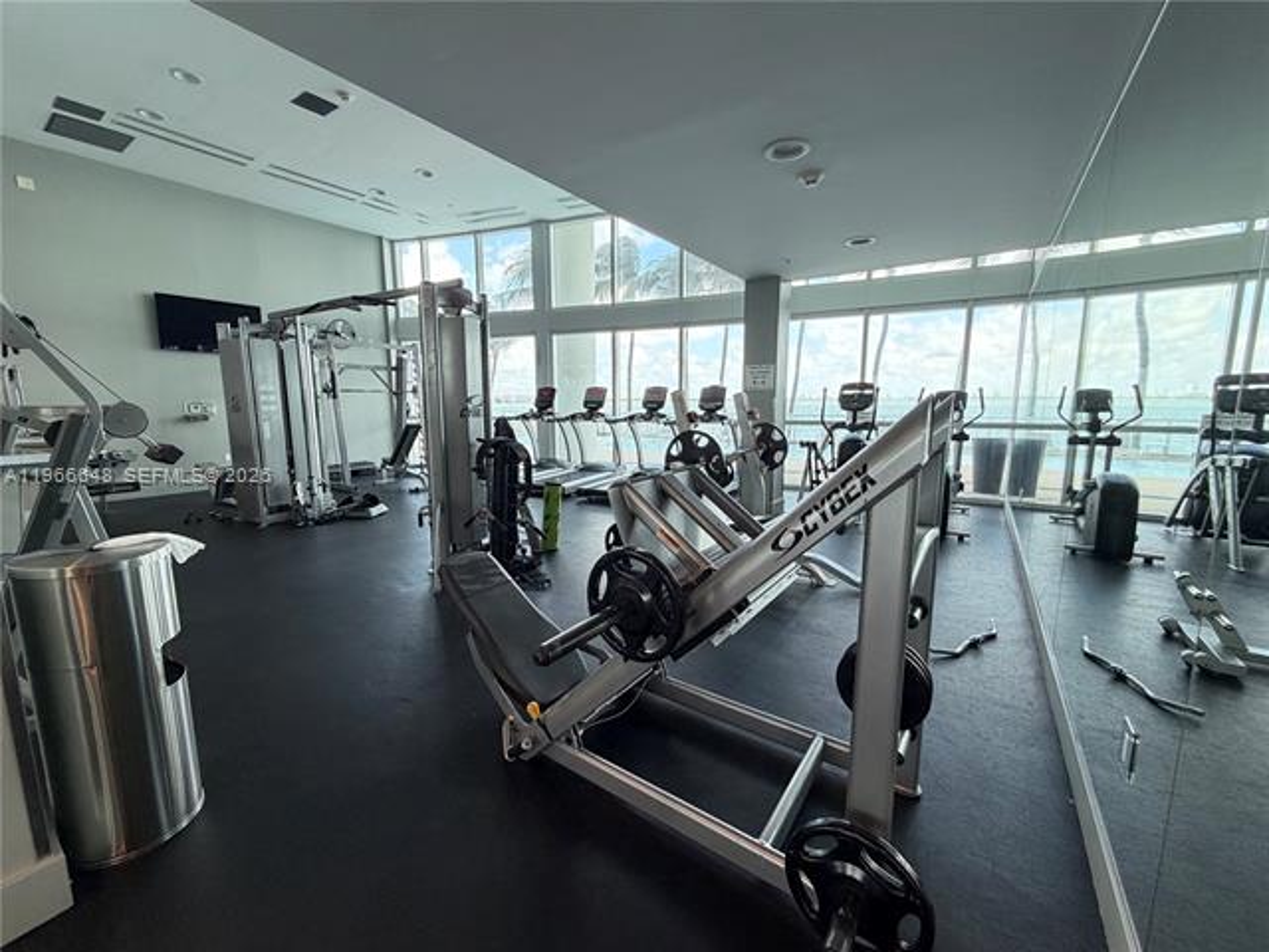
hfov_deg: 102.1
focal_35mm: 14
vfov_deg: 85.7
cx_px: 634
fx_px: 513
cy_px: 476
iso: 100
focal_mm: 2.22
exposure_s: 1/121
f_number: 2.2
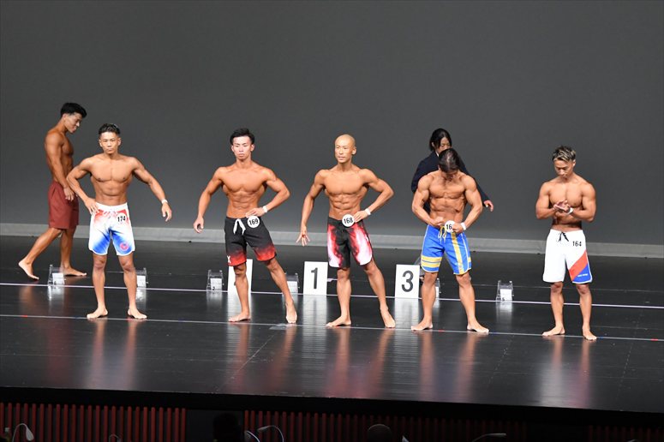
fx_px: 3374
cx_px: 332
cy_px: 221
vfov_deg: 7.5
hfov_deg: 11.2
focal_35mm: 183
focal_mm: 122
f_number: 5.6
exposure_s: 1/400
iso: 5000
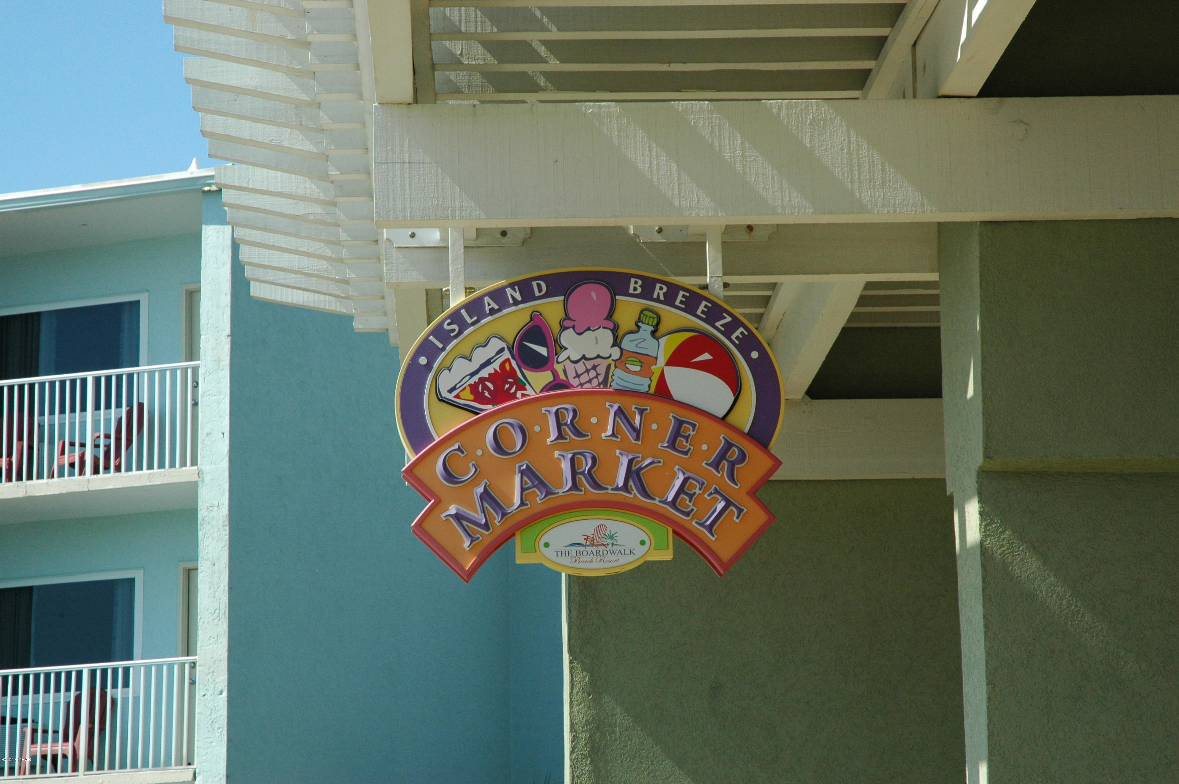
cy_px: 392
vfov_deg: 13.0
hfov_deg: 19.5
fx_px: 3435
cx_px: 590
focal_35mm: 105
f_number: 11
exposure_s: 1/640
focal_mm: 70
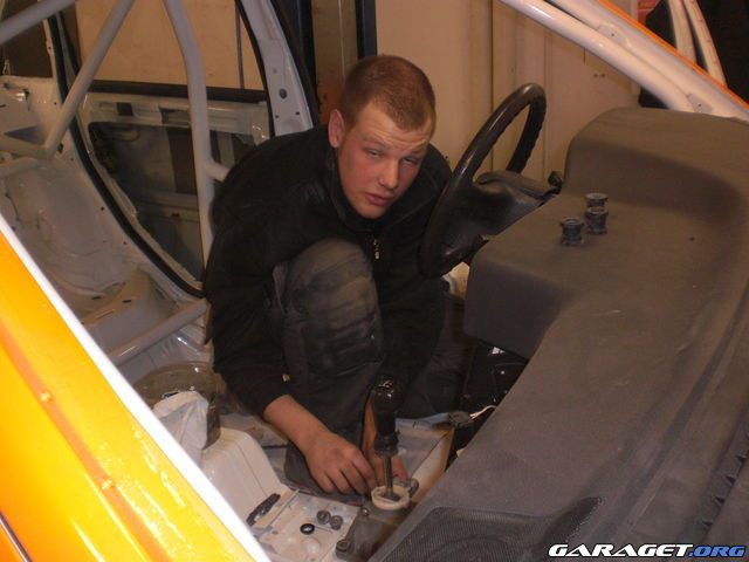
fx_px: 779
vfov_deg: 39.7
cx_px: 374
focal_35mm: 36
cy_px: 281
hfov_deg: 51.4
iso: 200
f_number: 3.1
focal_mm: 6.3
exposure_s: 1/60
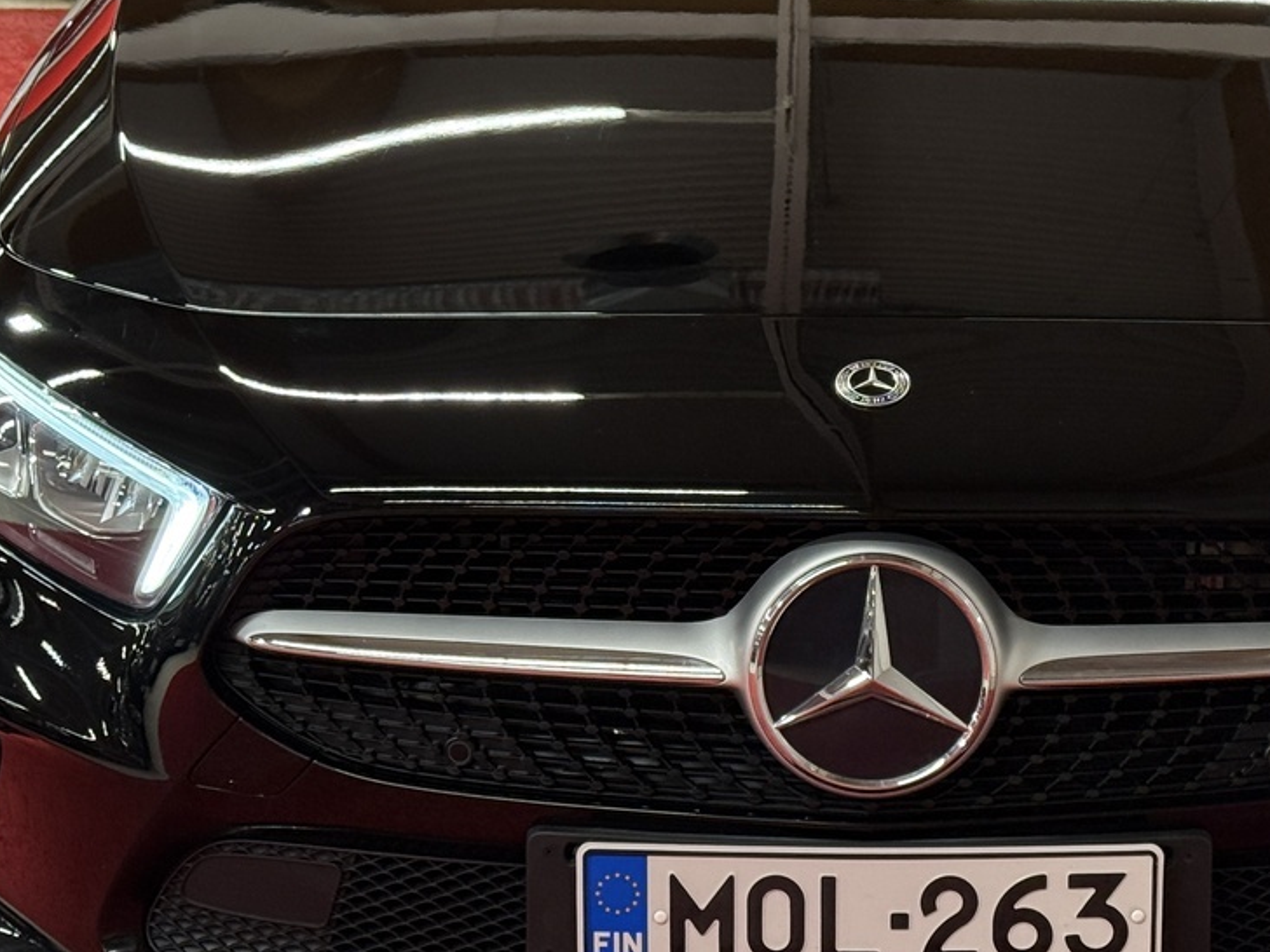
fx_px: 3485
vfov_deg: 15.5
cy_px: 333
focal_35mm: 95
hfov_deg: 20.6
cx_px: 850
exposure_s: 1/85
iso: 200
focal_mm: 6.76
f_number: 1.78
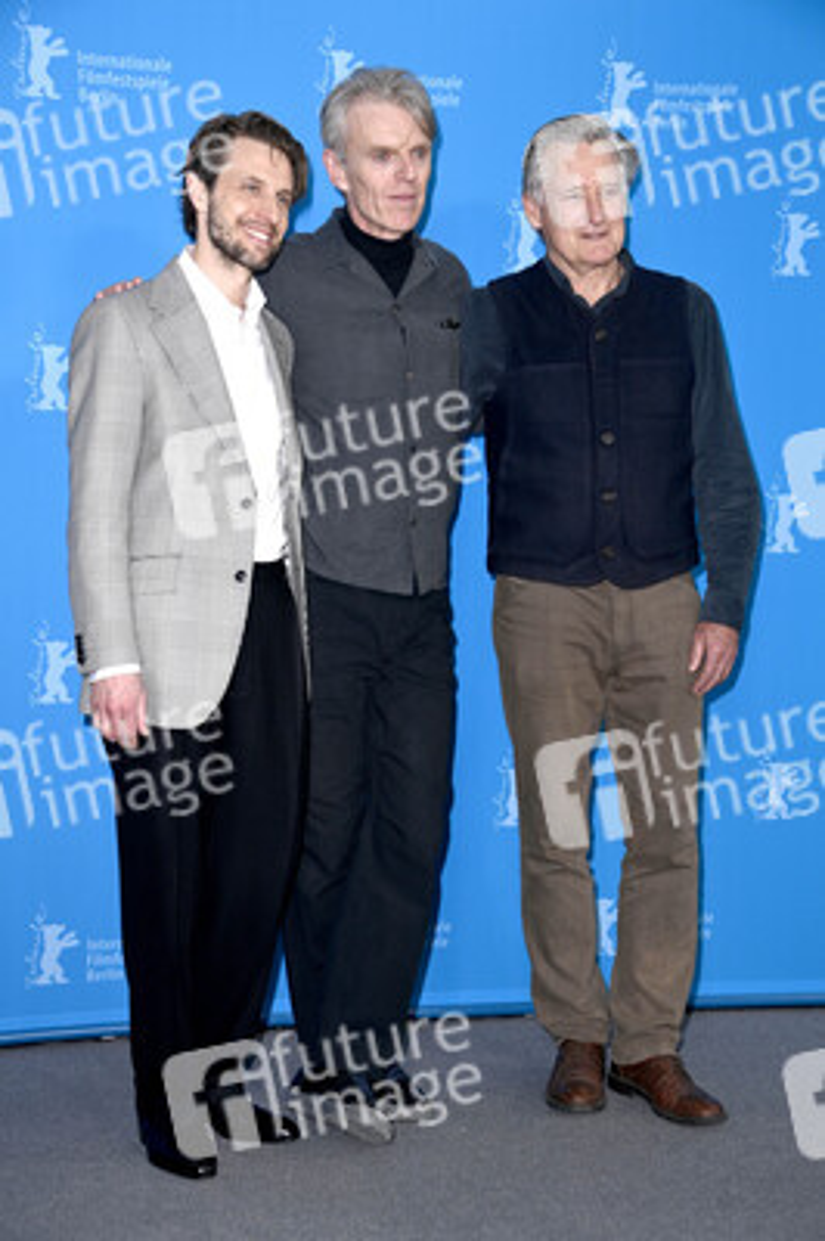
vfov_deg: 32.4
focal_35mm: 62
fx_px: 2135
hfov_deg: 21.9
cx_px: 412
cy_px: 620
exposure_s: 1/250
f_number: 5.6
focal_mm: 62
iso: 640
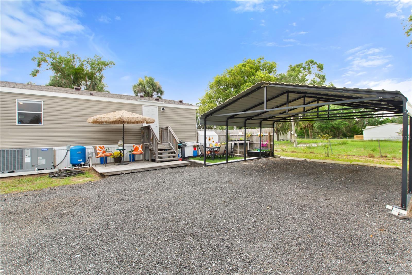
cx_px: 206
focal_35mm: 15
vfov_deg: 77.3
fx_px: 172
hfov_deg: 100.4
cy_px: 138
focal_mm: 10
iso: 100
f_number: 4.5
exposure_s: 1/20
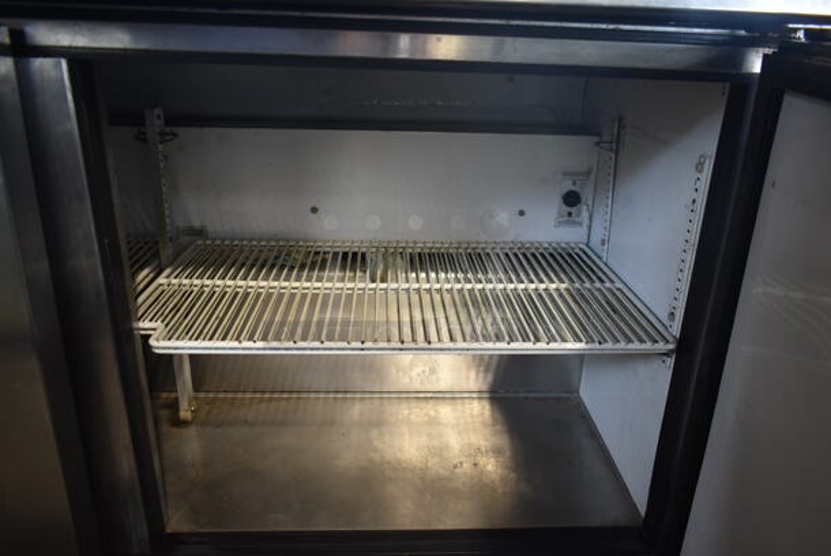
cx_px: 416
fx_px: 624
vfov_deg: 48.0
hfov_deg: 67.3
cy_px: 278
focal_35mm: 27
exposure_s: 1/30
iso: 560
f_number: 3.5
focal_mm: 18
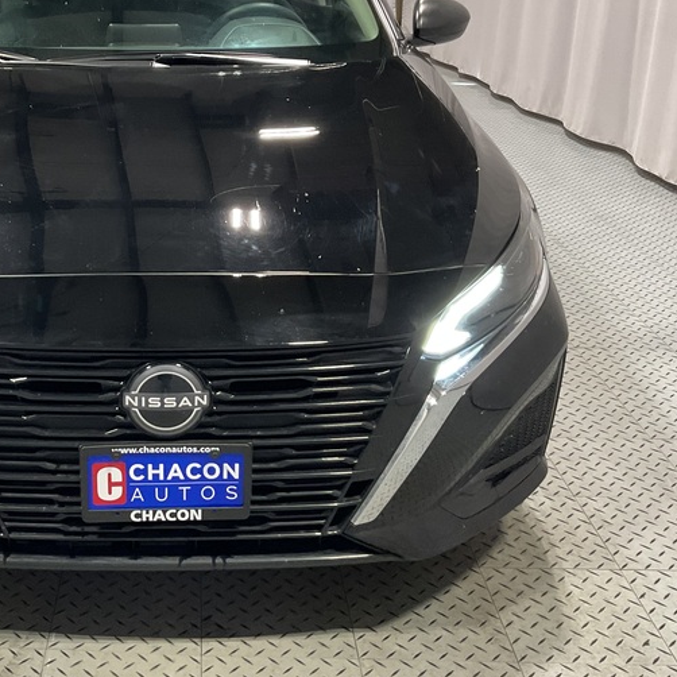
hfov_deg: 33.7
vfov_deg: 34.5
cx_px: 142
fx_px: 1084
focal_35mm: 49
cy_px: 264
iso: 100
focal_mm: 3
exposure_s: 1/60
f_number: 1.8
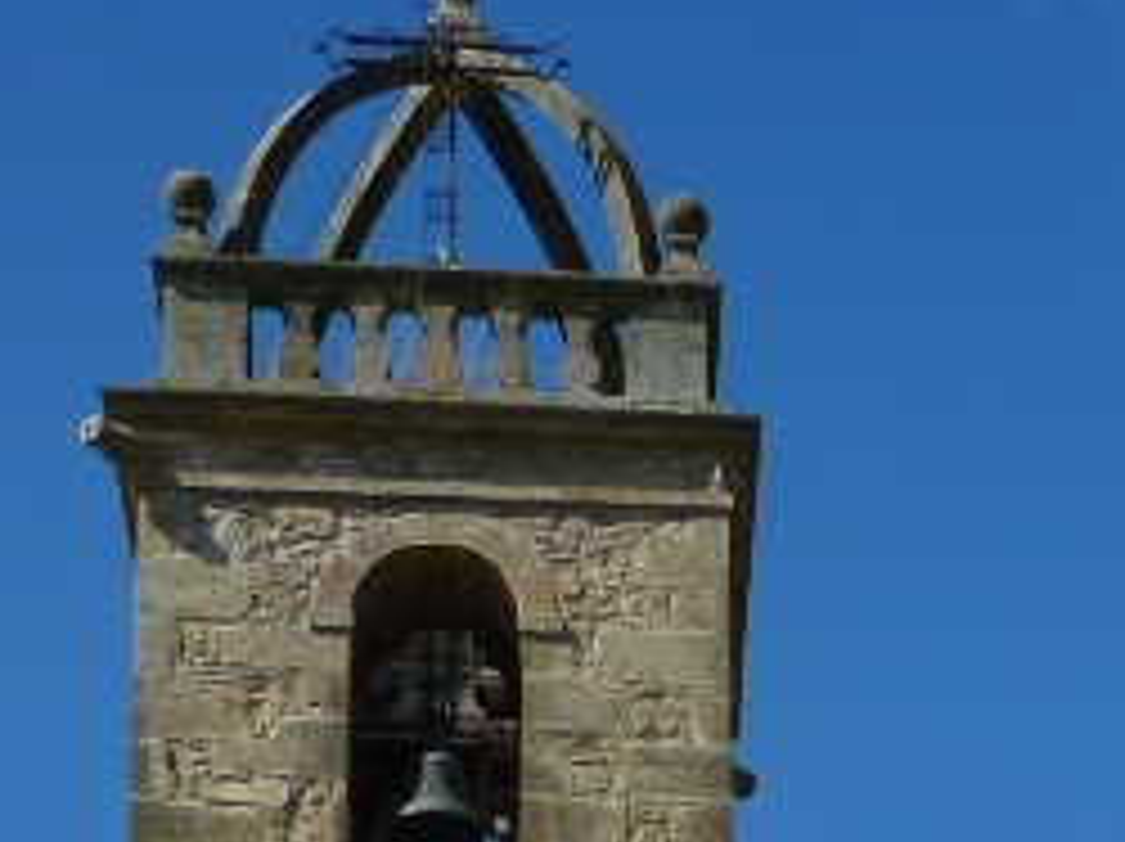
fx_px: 3766
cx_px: 1305
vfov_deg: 11.6
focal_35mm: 116
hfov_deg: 16.4
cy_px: 1596
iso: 80
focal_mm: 5.2
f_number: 4
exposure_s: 1/500
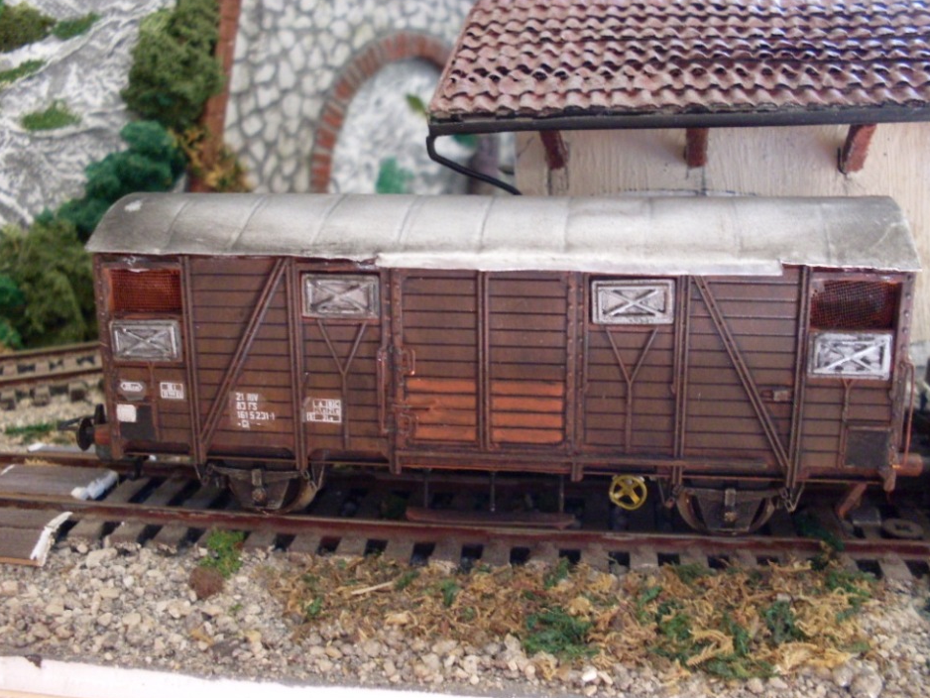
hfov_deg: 47.9
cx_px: 459
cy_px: 345
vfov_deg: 36.8
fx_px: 1048
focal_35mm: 39
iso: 200
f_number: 2.8
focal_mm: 6.3
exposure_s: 1/10
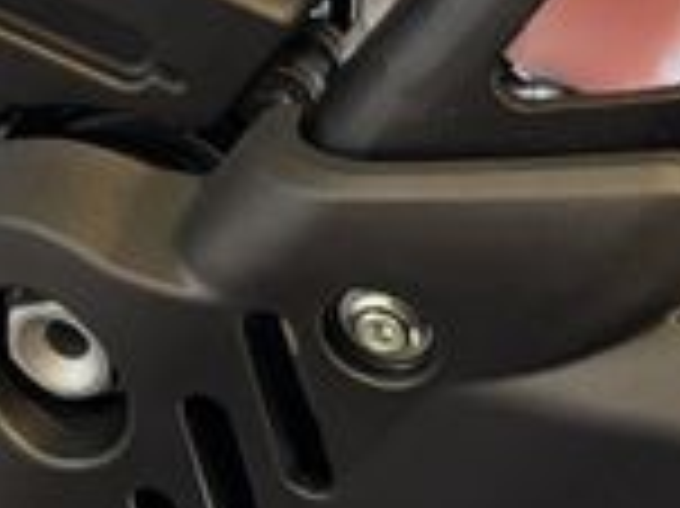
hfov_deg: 17.6
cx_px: -297
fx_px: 2002
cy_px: 31
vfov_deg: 14.3
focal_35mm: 102
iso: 800
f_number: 1.78
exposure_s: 1/33
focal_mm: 6.76
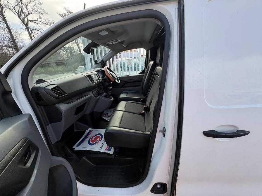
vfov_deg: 85.7
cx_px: 131
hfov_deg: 102.1
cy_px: 98
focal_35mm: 14
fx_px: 106
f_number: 2.2
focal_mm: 2.22
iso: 40
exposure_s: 1/224
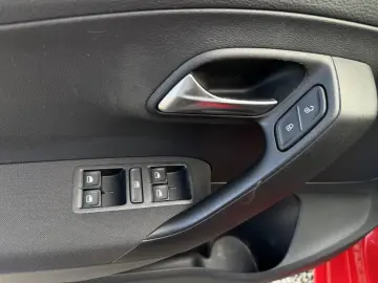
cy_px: 142
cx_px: 189
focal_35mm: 24
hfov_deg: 71.6
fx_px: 262
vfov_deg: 56.8
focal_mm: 6.76
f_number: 1.78
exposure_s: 1/121
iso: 64
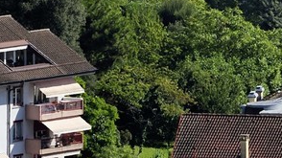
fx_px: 8527
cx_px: 741
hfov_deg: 1.9
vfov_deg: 1.1
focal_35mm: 1141
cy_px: -23
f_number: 9
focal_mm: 200
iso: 200
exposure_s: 1/320
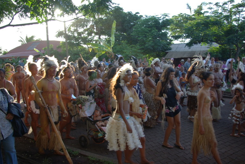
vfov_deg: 41.7
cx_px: 122
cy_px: 82
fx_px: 214
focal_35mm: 32
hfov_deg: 59.5
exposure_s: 1/30
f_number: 4
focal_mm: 21
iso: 100
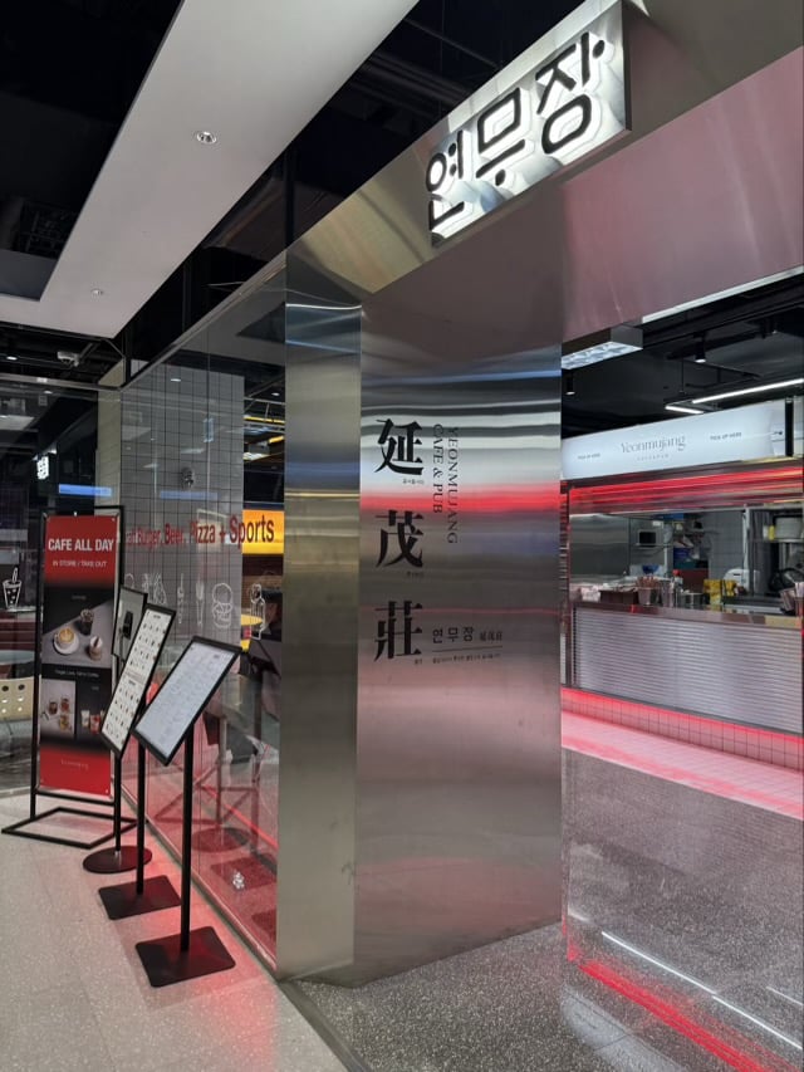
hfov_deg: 56.8
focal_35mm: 24
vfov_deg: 71.6
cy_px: 536
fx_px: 743
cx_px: 402
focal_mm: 6.76
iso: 200
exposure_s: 1/139
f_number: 1.78
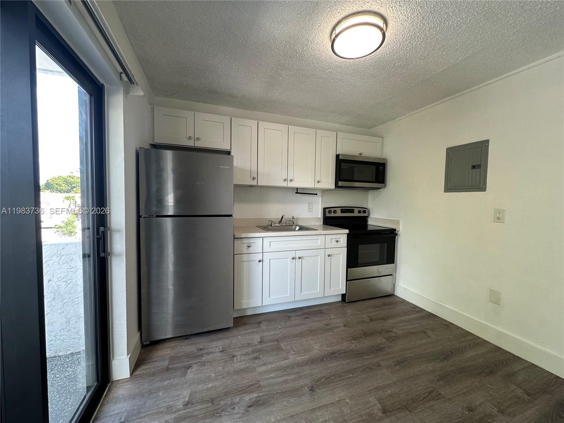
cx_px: 282
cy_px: 212
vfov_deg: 85.7
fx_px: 228
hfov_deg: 102.1
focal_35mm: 14
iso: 100
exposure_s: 1/120
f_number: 2.2
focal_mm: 2.22
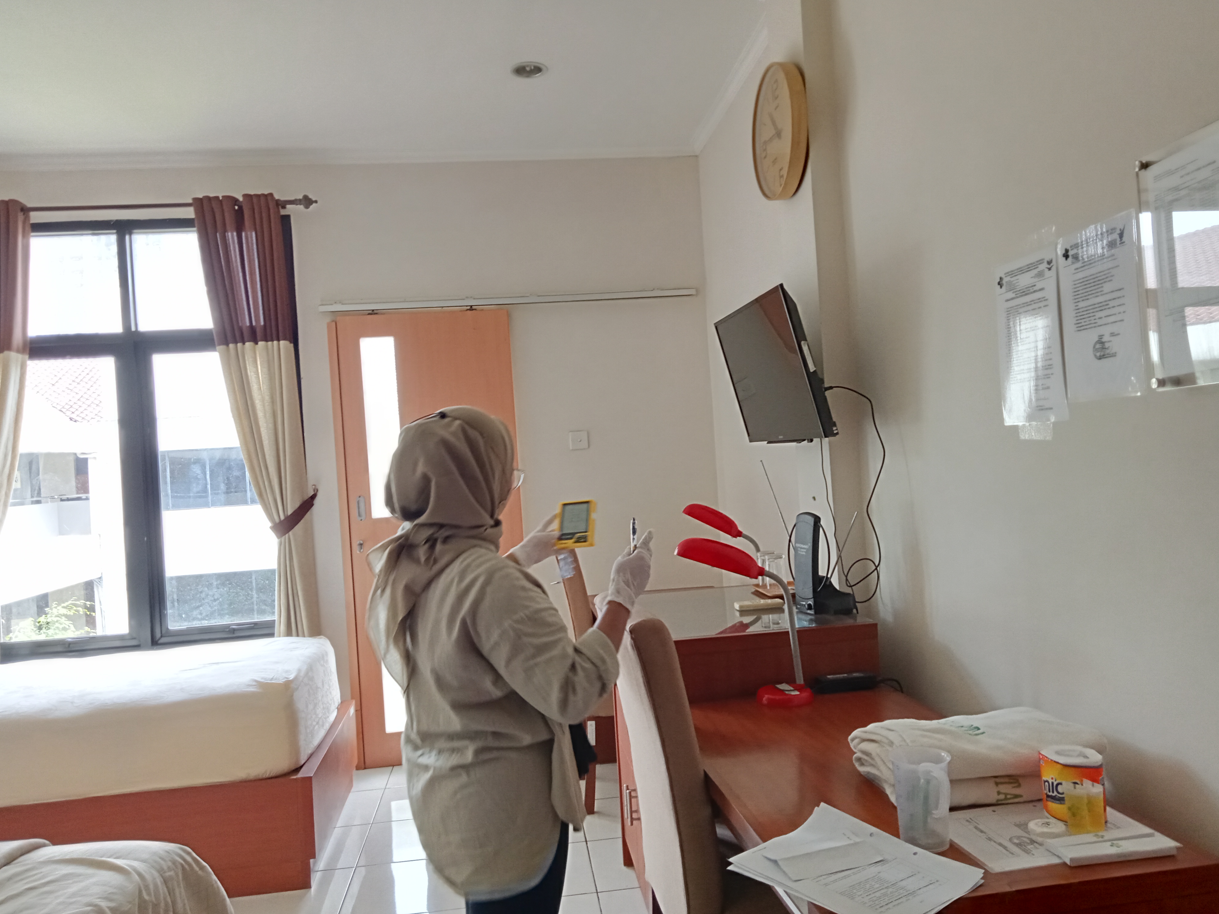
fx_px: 1021
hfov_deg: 61.7
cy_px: 441
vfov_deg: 48.2
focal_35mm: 29
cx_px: 613
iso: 342
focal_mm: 3.46
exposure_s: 1/33.3
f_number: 2.2
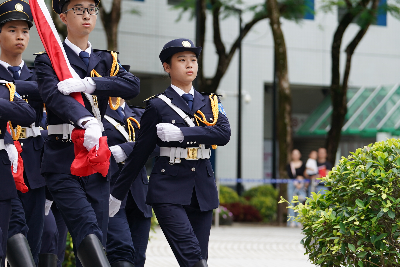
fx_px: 1678
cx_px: 79
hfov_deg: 13.5
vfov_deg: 9.1
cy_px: 130
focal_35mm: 151
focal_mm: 79
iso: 100
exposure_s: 1/320
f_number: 2.8
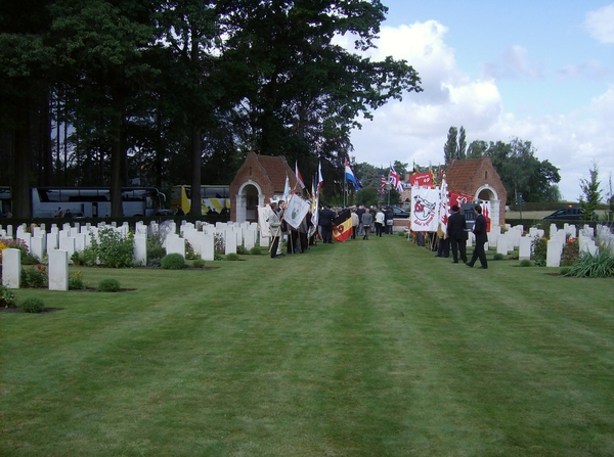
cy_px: 228
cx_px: 307
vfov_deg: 39.5
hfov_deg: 51.5
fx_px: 637
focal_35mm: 36
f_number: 4.7
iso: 100
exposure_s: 1/367
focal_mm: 6
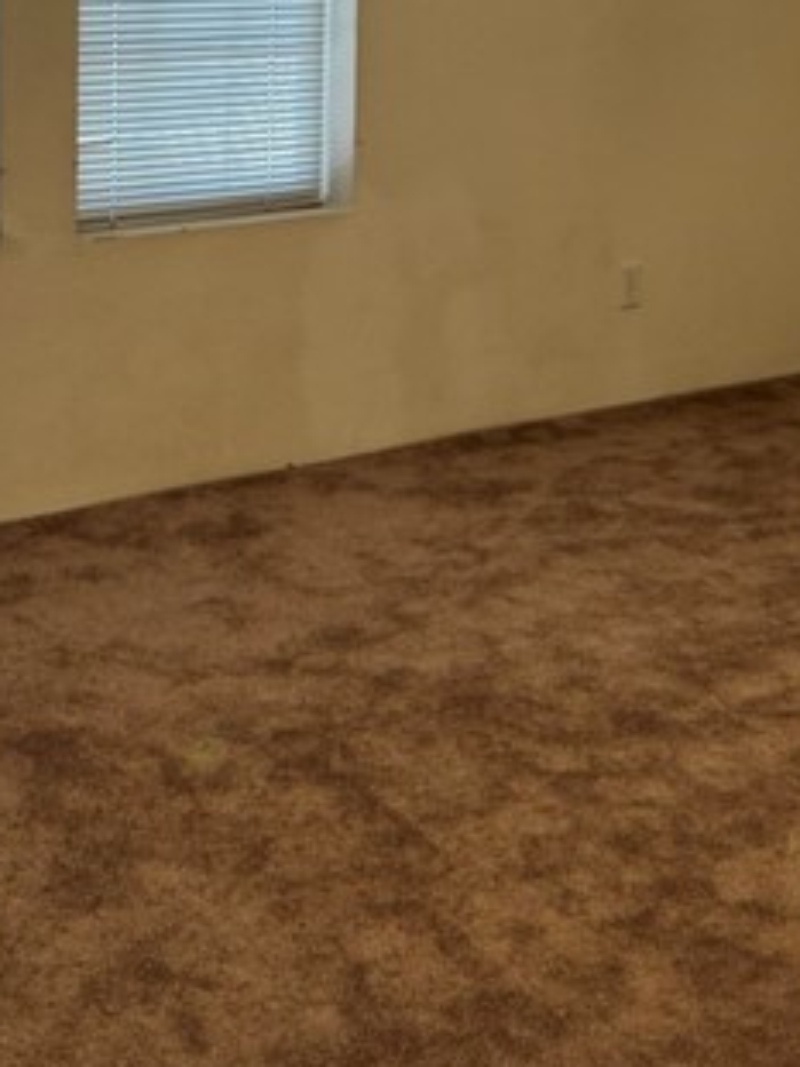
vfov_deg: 23.8
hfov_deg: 18.6
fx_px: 2436
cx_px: 457
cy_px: 45
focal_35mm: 79
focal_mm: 6.76
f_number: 1.78
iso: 125
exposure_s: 1/60
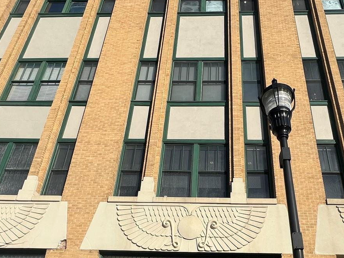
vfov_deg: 45.4
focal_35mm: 30
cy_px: 189
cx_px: 206
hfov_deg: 59.5
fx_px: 298
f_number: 1.8
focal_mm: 1.57
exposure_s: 1/2179
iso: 32
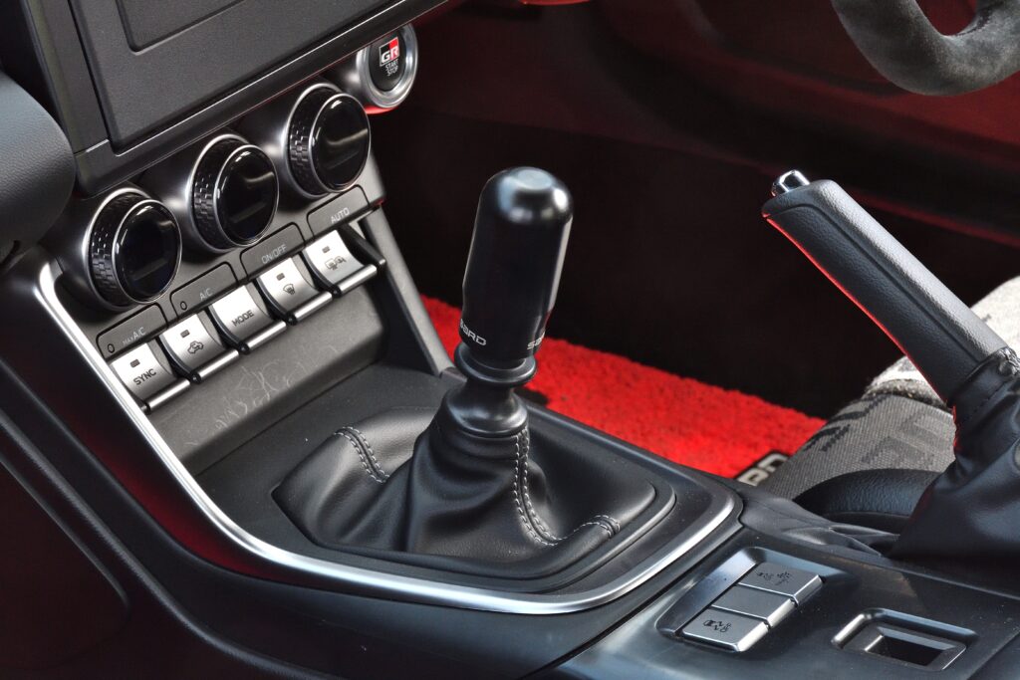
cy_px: 340
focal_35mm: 150
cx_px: 510
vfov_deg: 9.2
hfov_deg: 13.7
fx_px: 4250
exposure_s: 1/100
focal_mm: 100
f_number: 16
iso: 1600
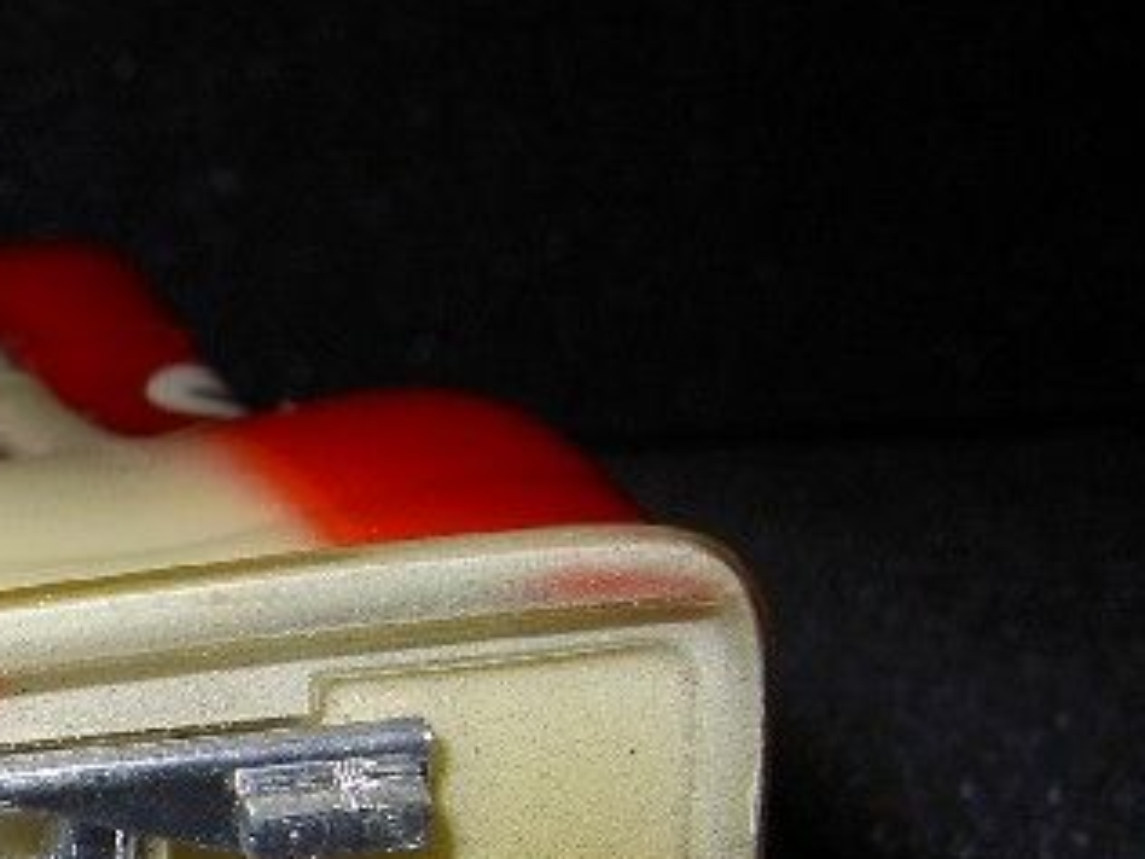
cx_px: -290
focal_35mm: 86
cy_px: 837
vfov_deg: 16.8
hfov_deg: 20.9
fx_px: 2845
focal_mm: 5.6
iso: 50
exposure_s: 1/60
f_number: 4.7
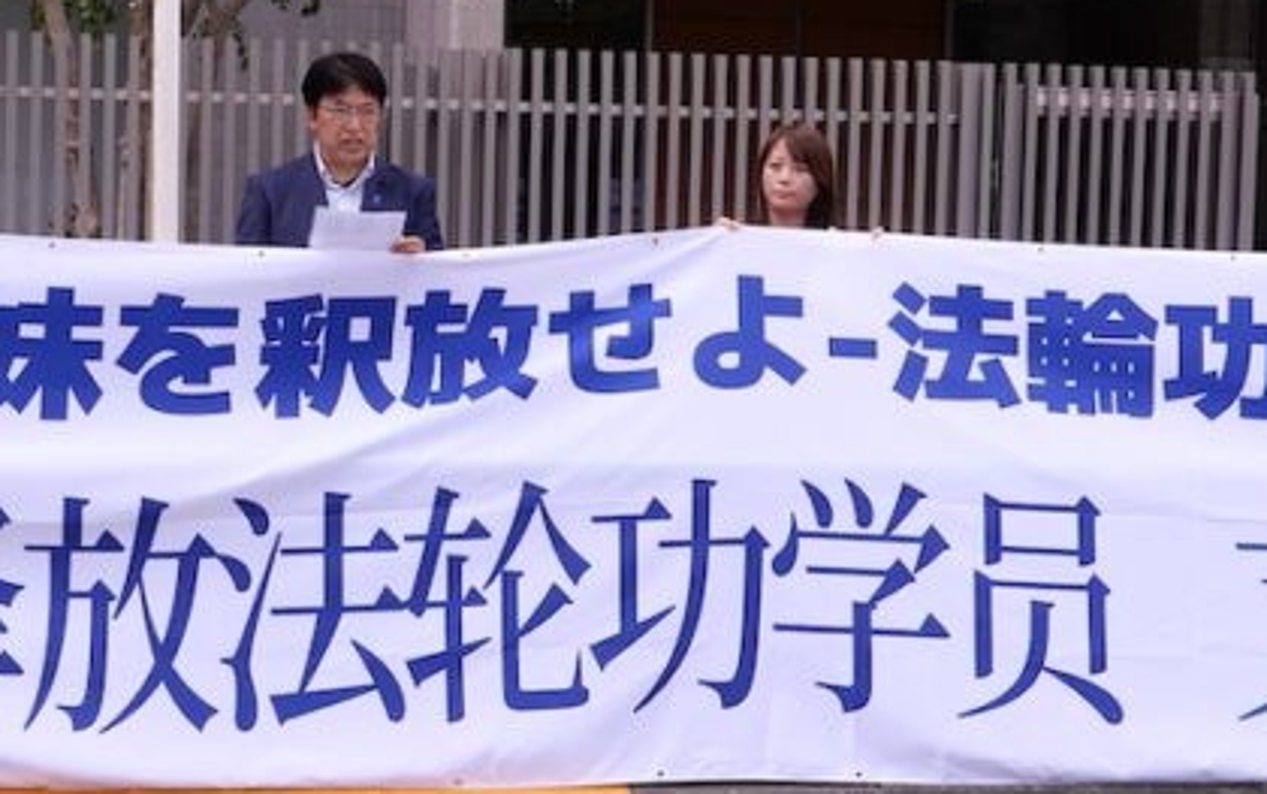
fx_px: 3213
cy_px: 444
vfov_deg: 14.1
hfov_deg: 22.3
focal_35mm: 93
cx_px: 724
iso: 200
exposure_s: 1/200
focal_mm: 18
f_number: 5
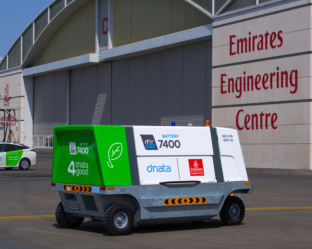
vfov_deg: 16.4
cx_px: 161
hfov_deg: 20.4
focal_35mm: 94
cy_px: 124
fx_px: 868
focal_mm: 83
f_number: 20
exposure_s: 1/320
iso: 250
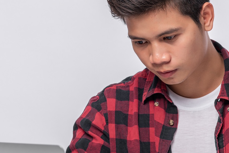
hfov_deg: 8.6
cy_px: 79
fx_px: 1527
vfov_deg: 5.7
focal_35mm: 240
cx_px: 119
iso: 100
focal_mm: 85
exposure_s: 1/200
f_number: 4
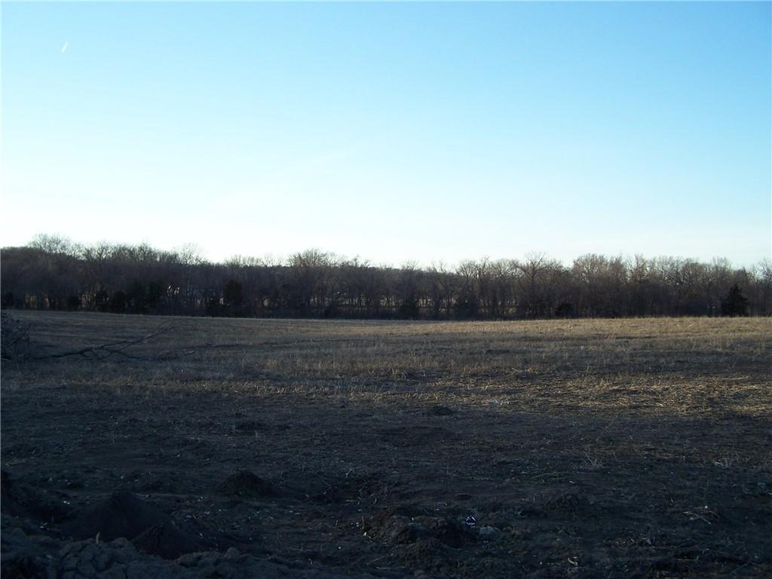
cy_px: 290
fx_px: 847
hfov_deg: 49.0
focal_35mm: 38
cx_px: 386
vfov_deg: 37.7
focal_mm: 6.3
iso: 80
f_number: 2.8
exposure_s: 1/350
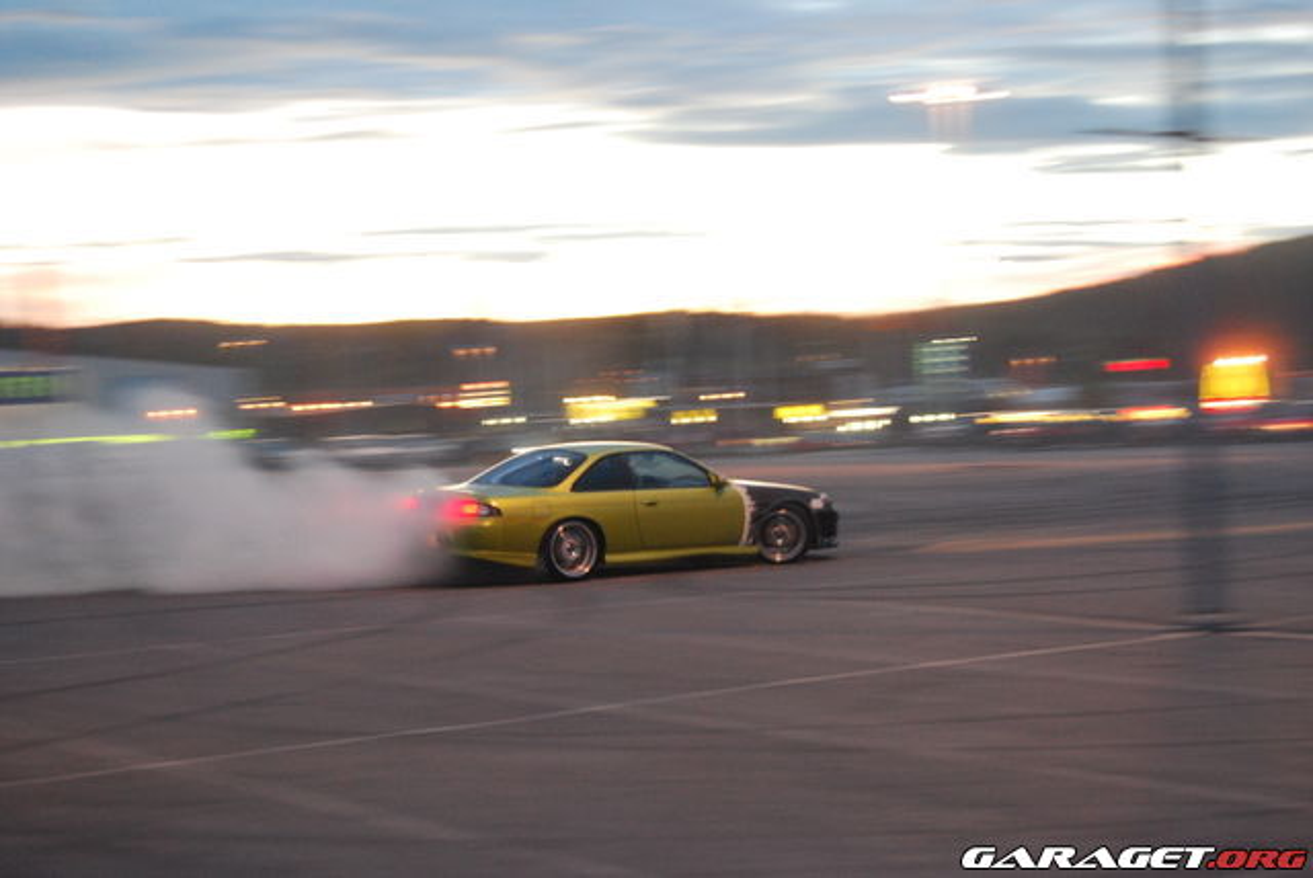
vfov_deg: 22.7
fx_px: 2190
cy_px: 439
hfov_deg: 33.4
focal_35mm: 60
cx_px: 656
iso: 1250
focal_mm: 40
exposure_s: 1/30
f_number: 5
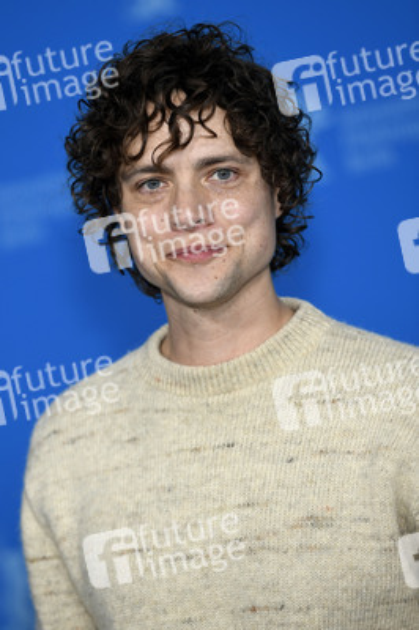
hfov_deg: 6.9
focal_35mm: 200
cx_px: 210
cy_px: 315
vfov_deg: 10.3
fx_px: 3497
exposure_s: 1/400
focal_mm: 200
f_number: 4
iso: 640
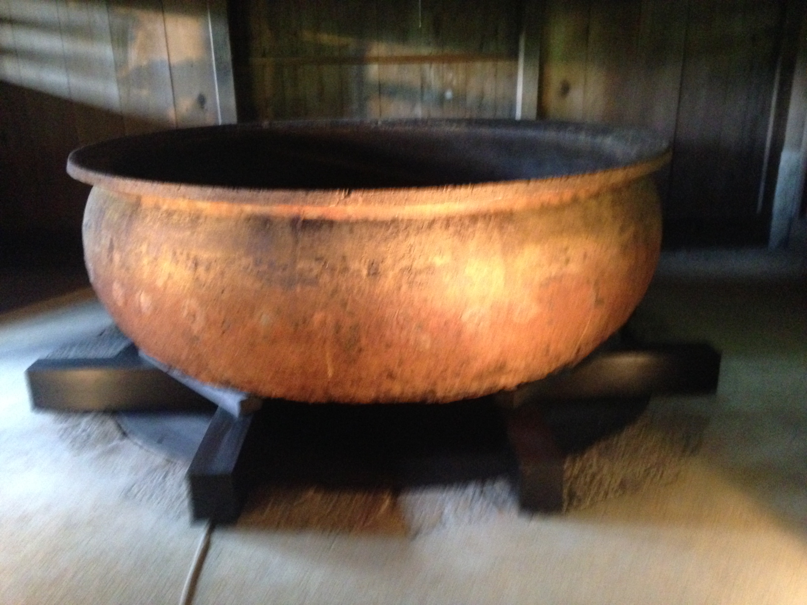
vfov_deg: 42.9
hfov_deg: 55.4
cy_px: 302
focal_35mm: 33
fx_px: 769
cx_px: 404
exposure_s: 1/15
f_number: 2.4
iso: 800
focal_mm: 4.12
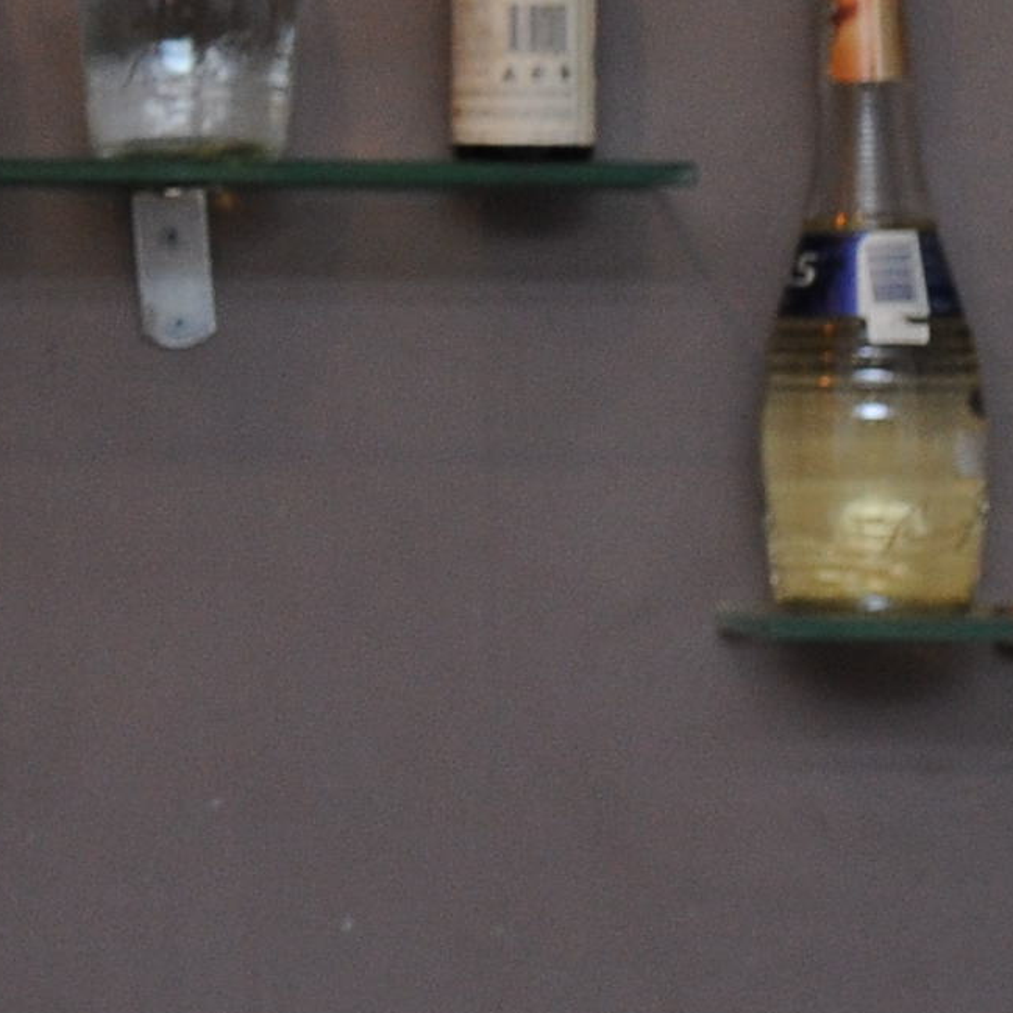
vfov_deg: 8.9
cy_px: -75
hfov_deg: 8.5
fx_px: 6456
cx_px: -1071
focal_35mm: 195
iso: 1250
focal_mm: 35
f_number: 4
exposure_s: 1/250
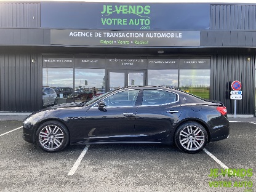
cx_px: 128
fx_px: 192
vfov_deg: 53.1
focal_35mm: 26
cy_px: 96
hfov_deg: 67.3
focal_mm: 4.25
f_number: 1.8
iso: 32
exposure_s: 1/180
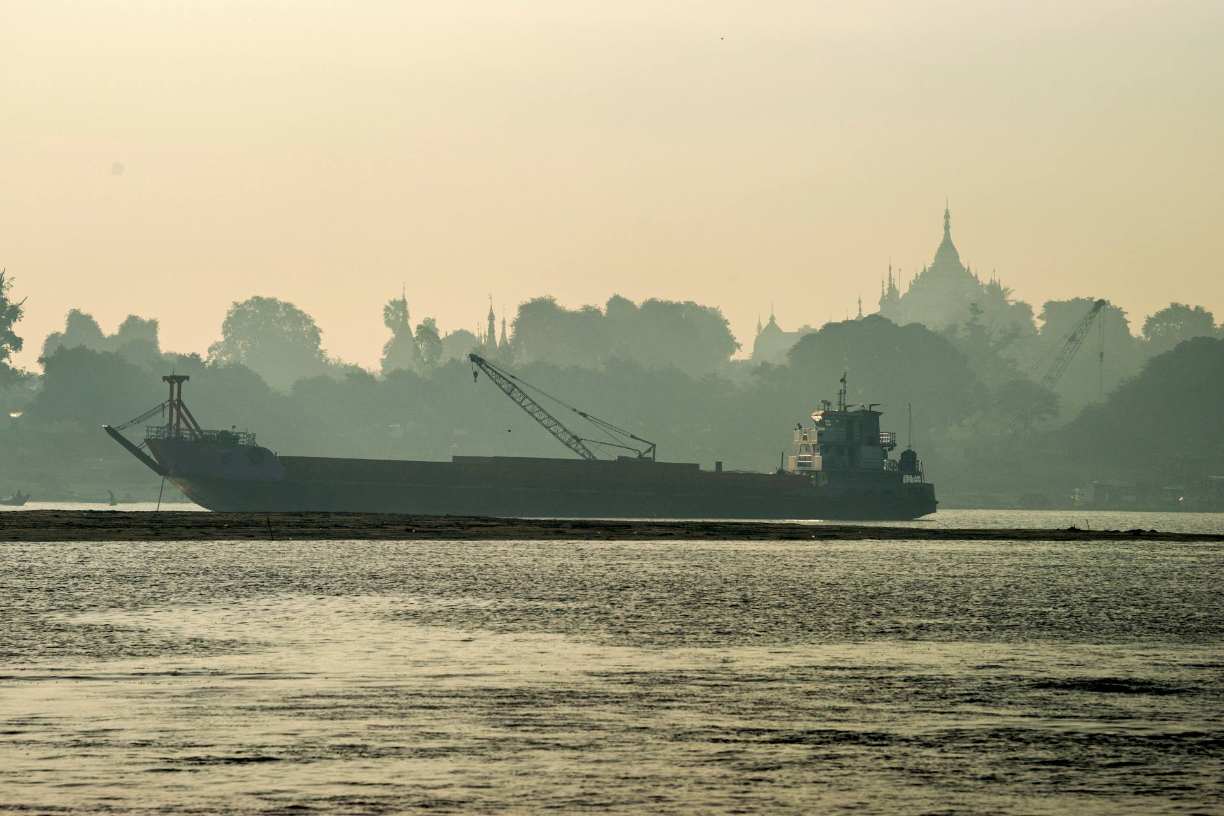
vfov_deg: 8.6
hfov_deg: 12.8
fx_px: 5440
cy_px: 408
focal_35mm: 160
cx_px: 612
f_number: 9
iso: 100
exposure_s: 1/800
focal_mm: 160
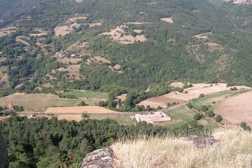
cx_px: 127
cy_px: 90
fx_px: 259
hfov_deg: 51.9
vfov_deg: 35.9
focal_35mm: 37
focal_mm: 5.4
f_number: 4.8
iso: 50
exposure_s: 1/262
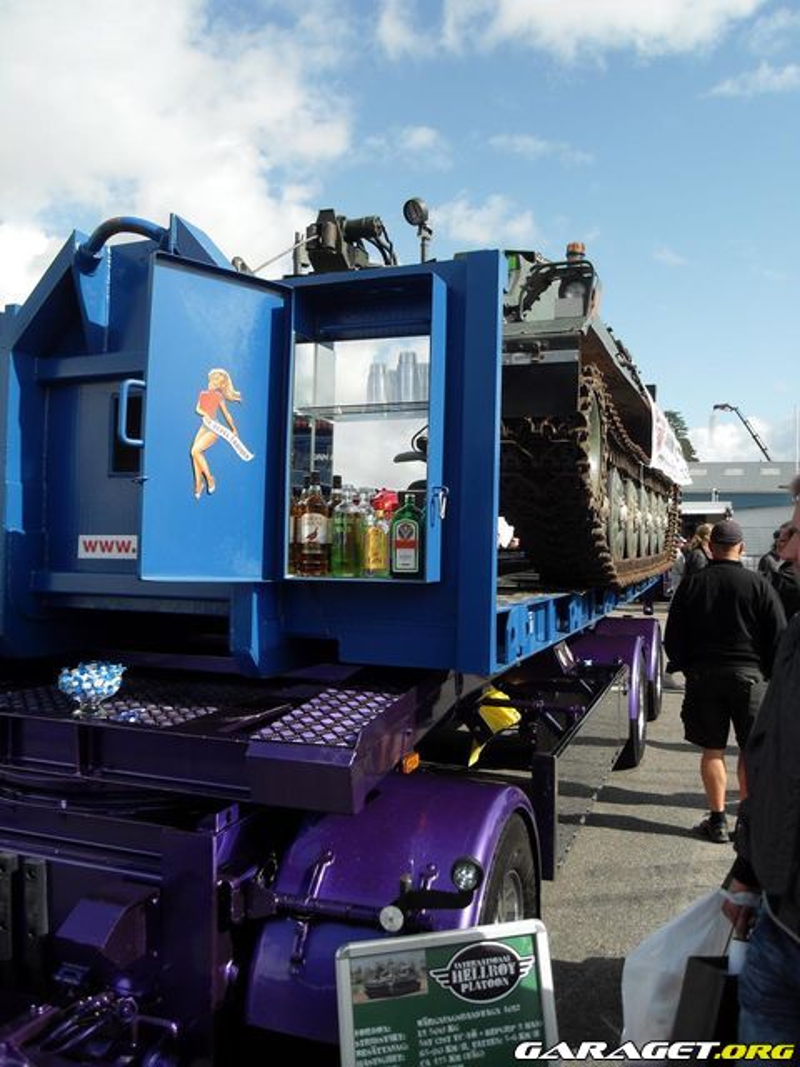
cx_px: 400
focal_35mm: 28
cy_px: 534
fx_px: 863
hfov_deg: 49.7
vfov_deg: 63.4
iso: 80
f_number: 7.1
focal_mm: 6
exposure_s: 1/180
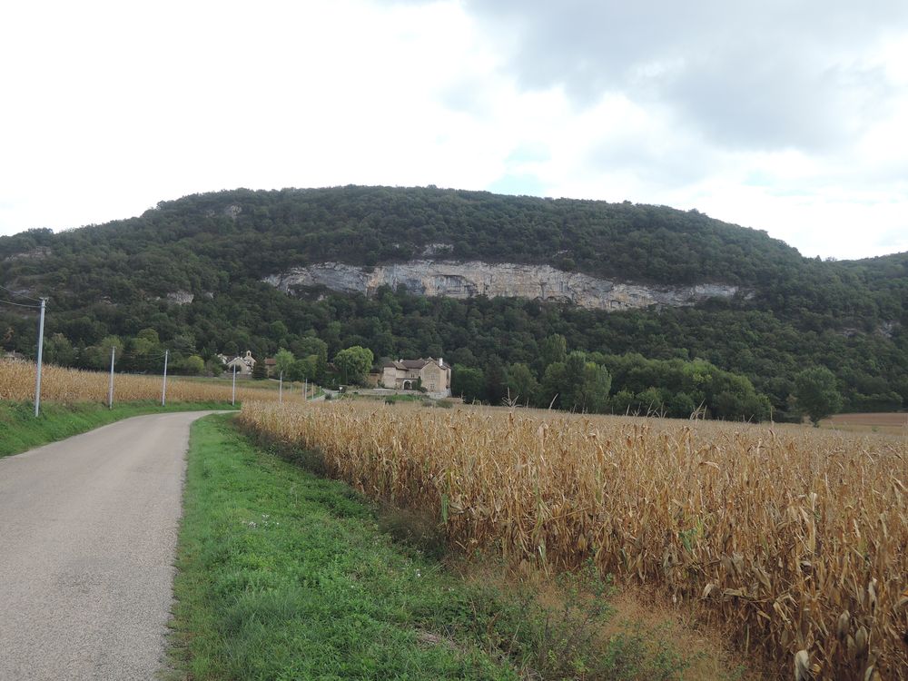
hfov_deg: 46.8
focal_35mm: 40
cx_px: 454
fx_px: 1049
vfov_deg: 36.0
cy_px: 340
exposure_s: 1/320
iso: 80
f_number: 3.5
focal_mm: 8.6
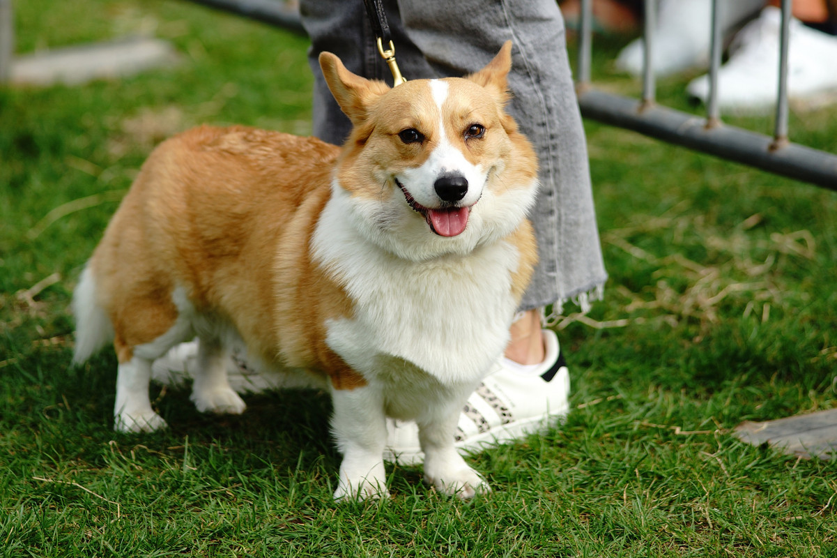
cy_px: 279
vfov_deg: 9.1
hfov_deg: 13.7
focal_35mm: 150
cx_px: 418
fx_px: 3486
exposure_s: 1/800
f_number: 2.8
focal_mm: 150
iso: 100
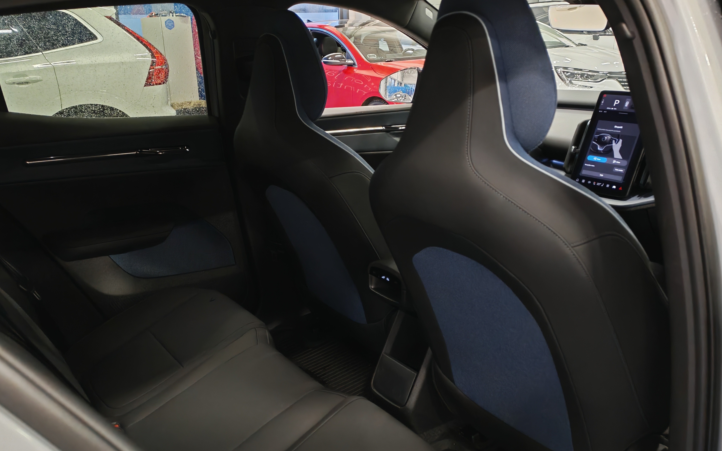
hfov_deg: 56.7
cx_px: 361
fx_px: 669
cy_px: 252
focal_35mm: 34
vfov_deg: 37.2
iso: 1000
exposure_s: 1/50
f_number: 1.9
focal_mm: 6.12
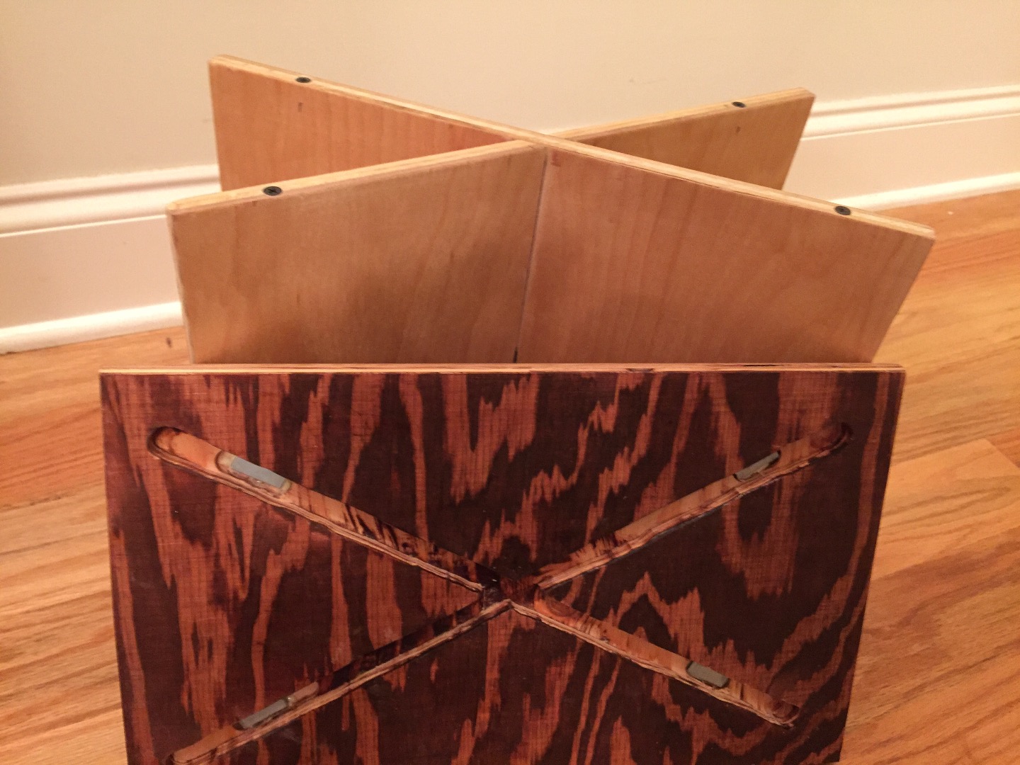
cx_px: 510
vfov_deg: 48.2
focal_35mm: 29
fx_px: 855
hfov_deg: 61.7
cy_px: 382
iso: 250
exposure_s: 1/15
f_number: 2.2
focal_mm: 4.15
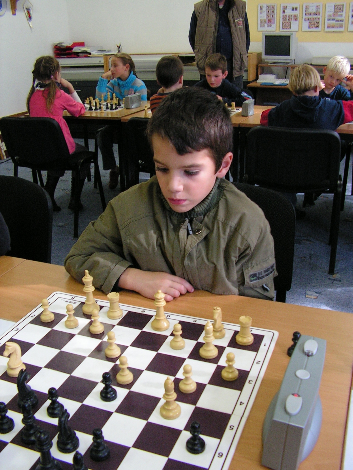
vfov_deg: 51.4
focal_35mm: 36
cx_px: 176
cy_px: 235
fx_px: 489
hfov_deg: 39.7
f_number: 3.2
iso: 160
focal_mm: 6
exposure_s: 1/40
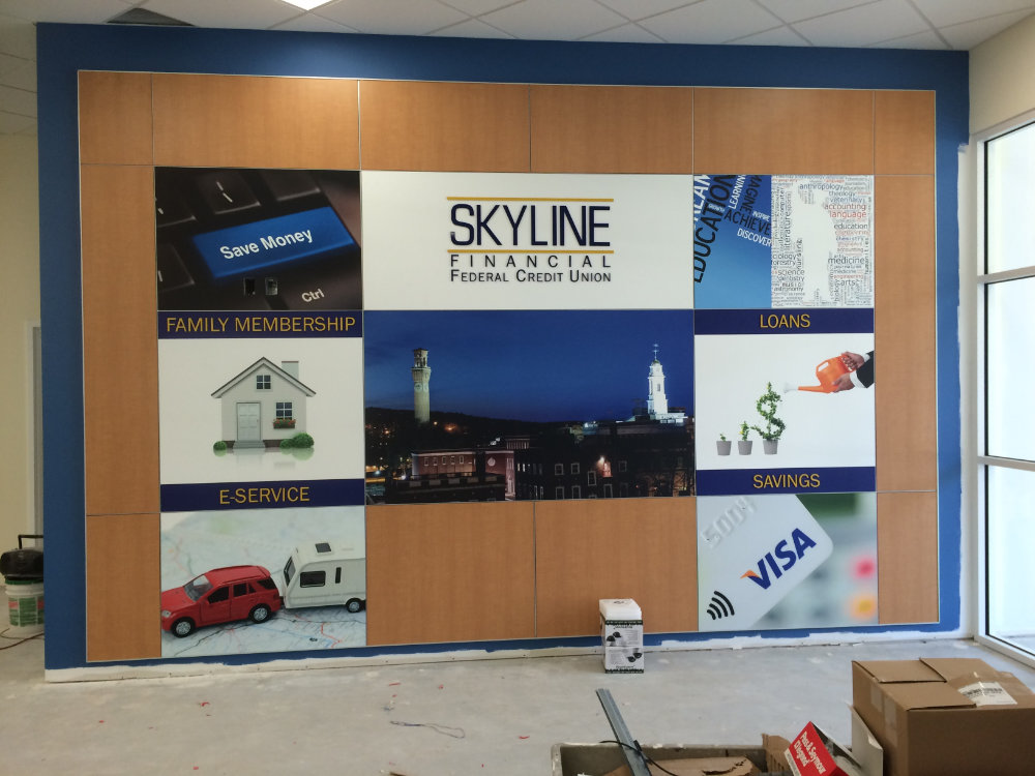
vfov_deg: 48.2
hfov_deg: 61.7
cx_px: 518
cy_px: 388
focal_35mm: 29
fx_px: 867
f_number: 2.2
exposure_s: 1/30
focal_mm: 4.2
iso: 40
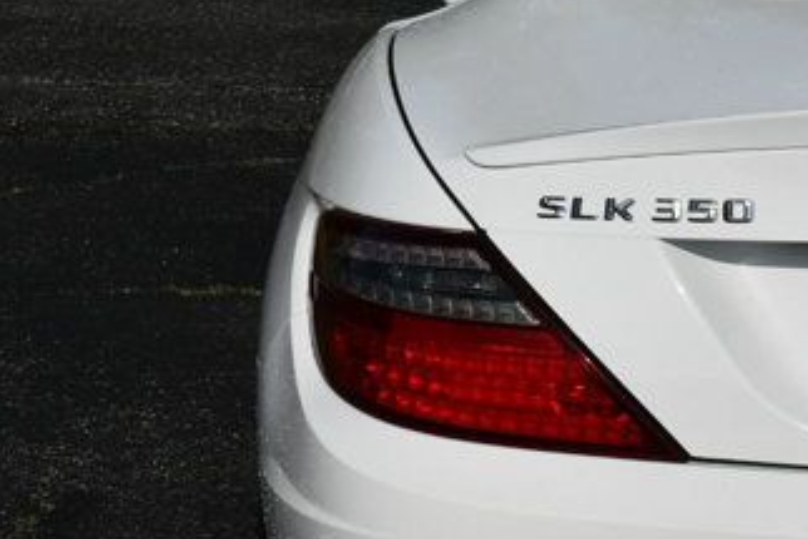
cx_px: 1119
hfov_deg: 9.3
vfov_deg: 6.4
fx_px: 4850
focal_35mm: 216
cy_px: 296
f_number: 11
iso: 100
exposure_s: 1/500
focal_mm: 34
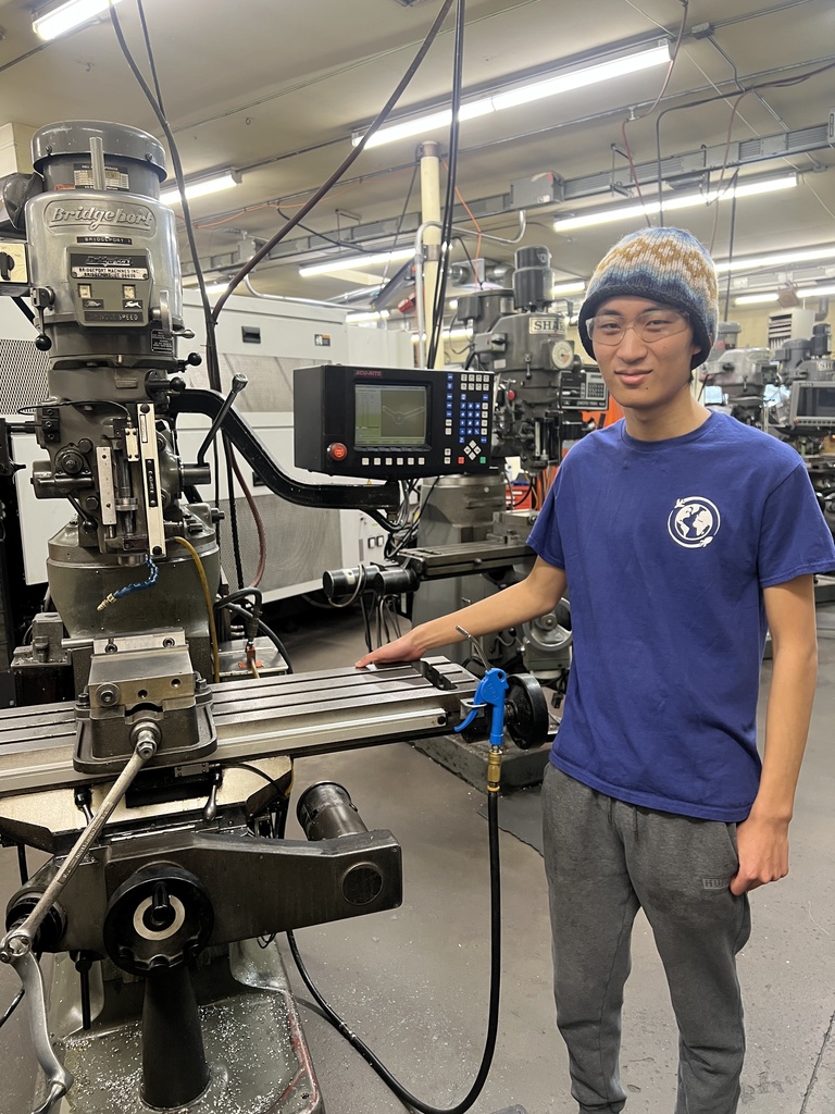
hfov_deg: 53.1
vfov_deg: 67.3
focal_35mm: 26
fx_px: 836
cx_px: 418
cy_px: 557
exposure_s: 1/60
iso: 125
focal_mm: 5.7
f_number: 1.5
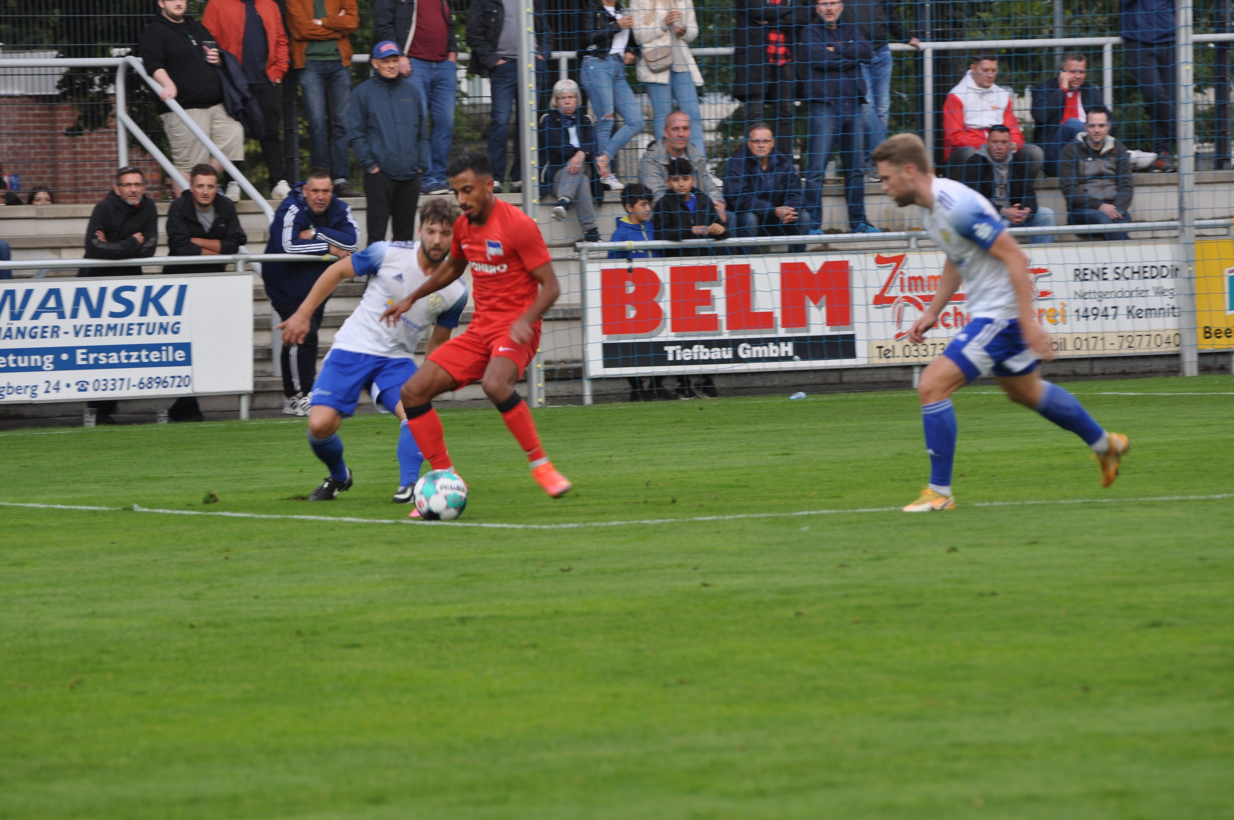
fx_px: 8473
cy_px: 410
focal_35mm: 248
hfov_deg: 8.3
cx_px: 617
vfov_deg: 5.5
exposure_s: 1/125
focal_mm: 165
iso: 200
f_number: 5
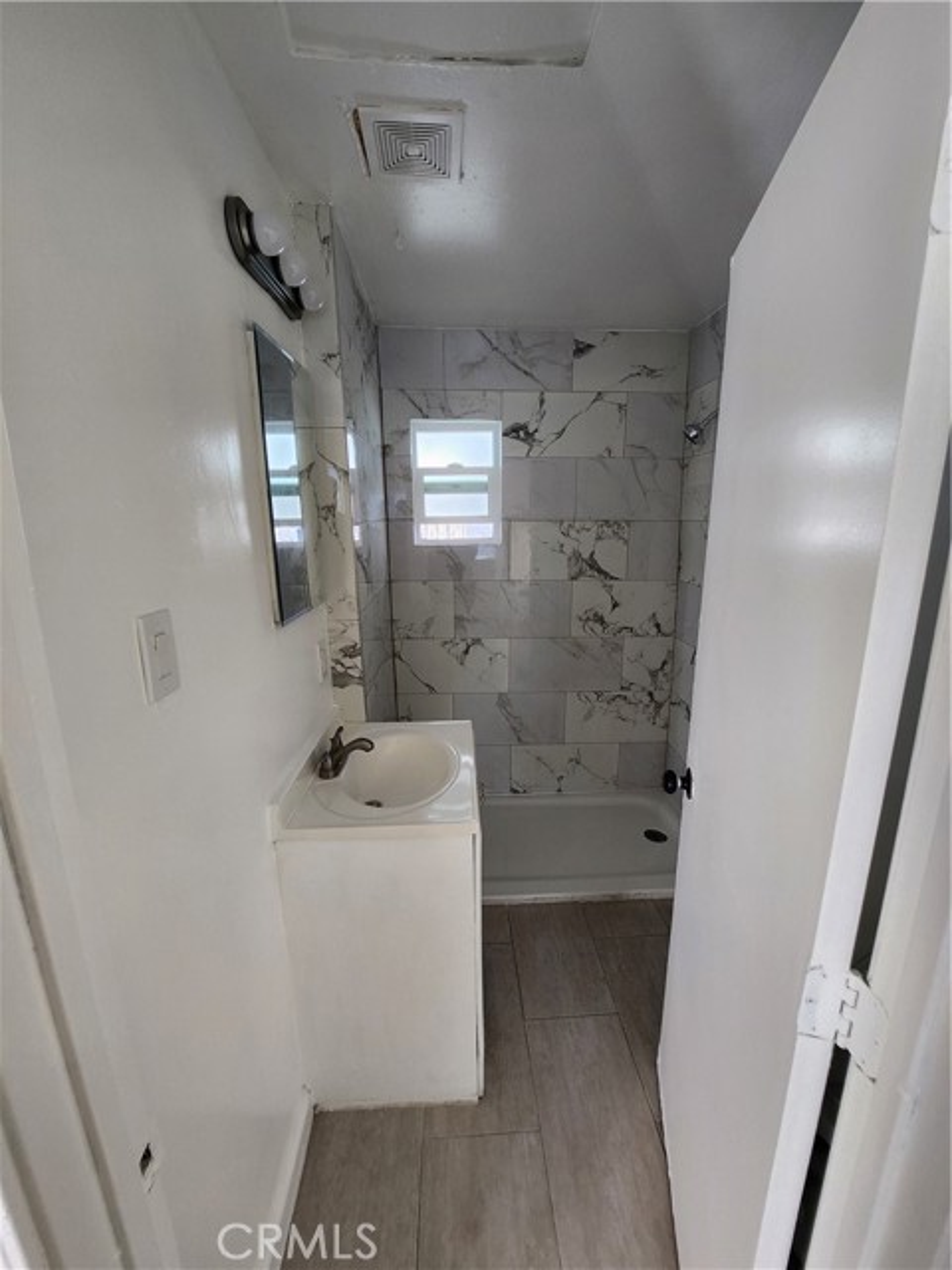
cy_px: 635
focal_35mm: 13
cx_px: 476
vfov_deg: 106.2
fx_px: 477
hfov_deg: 89.9
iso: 64
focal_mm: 1.7
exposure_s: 1/60
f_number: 2.2
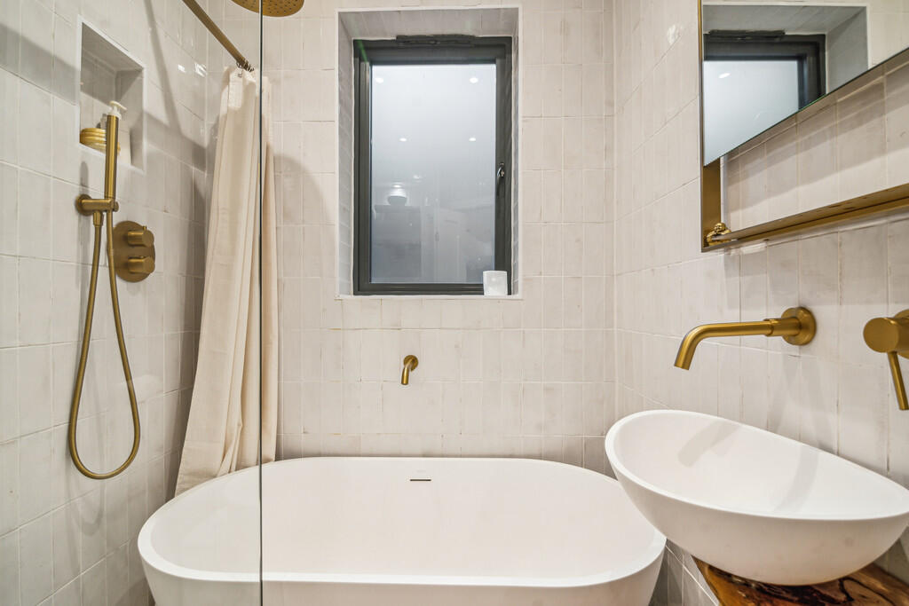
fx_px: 404
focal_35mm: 16
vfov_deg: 73.8
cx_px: 454
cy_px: 303
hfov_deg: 96.7
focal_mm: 16
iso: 2000
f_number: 11
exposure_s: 1/40
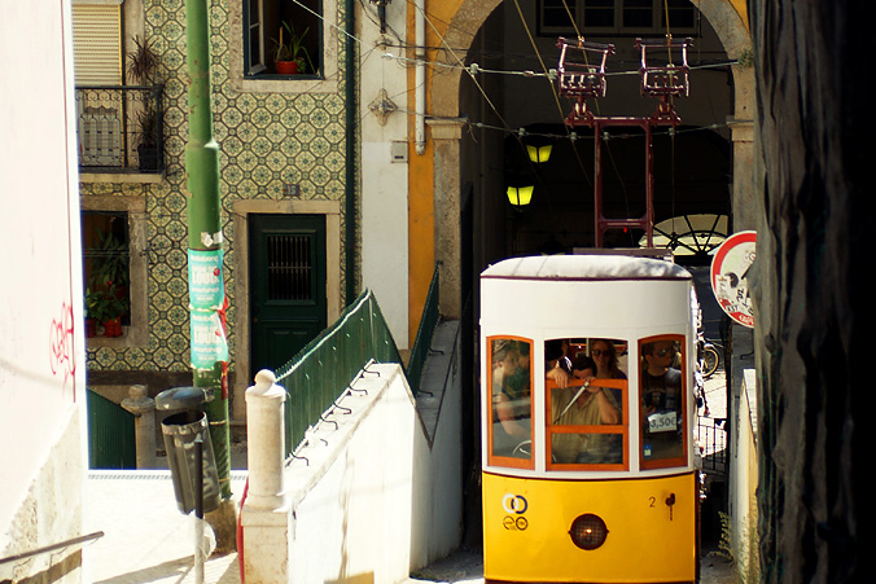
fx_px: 3870
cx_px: 439
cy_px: 118
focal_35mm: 159
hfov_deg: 12.9
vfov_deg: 8.6
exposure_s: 1/320
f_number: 4.5
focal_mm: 70
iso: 100
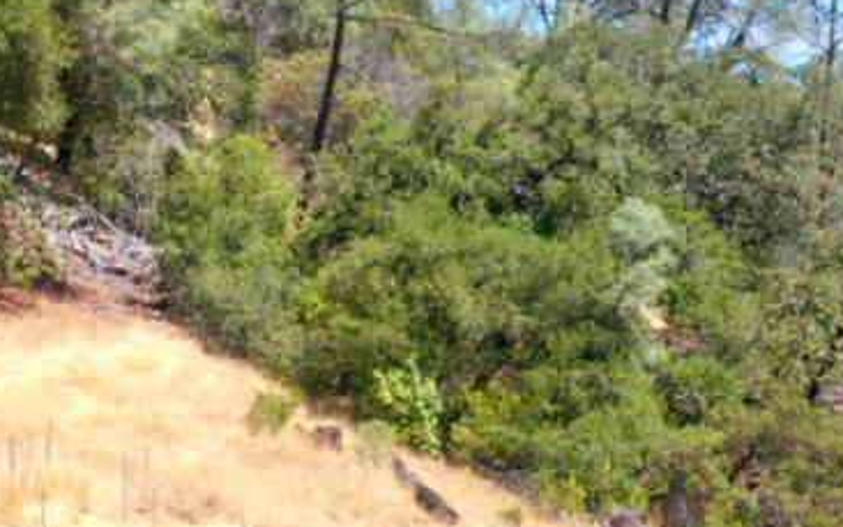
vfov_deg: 11.1
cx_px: 240
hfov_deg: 17.7
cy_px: 571
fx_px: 2689
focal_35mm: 117
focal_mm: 10.26
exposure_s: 1/240
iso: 100
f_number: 6.3
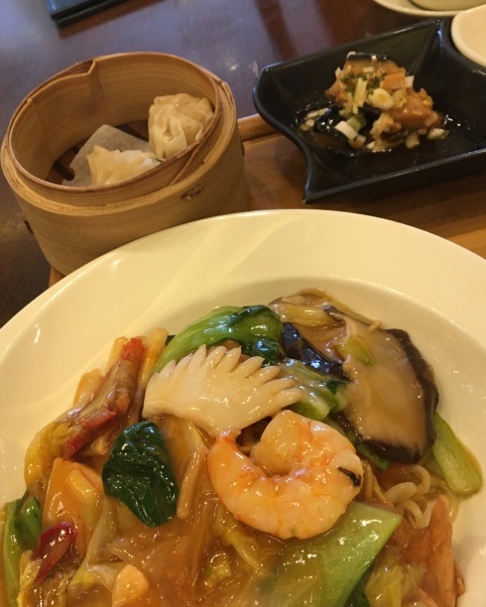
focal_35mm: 37
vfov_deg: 49.1
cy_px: 309
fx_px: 665
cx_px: 232
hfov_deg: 40.1
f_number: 2.2
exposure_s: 1/30
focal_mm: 4.15
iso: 100
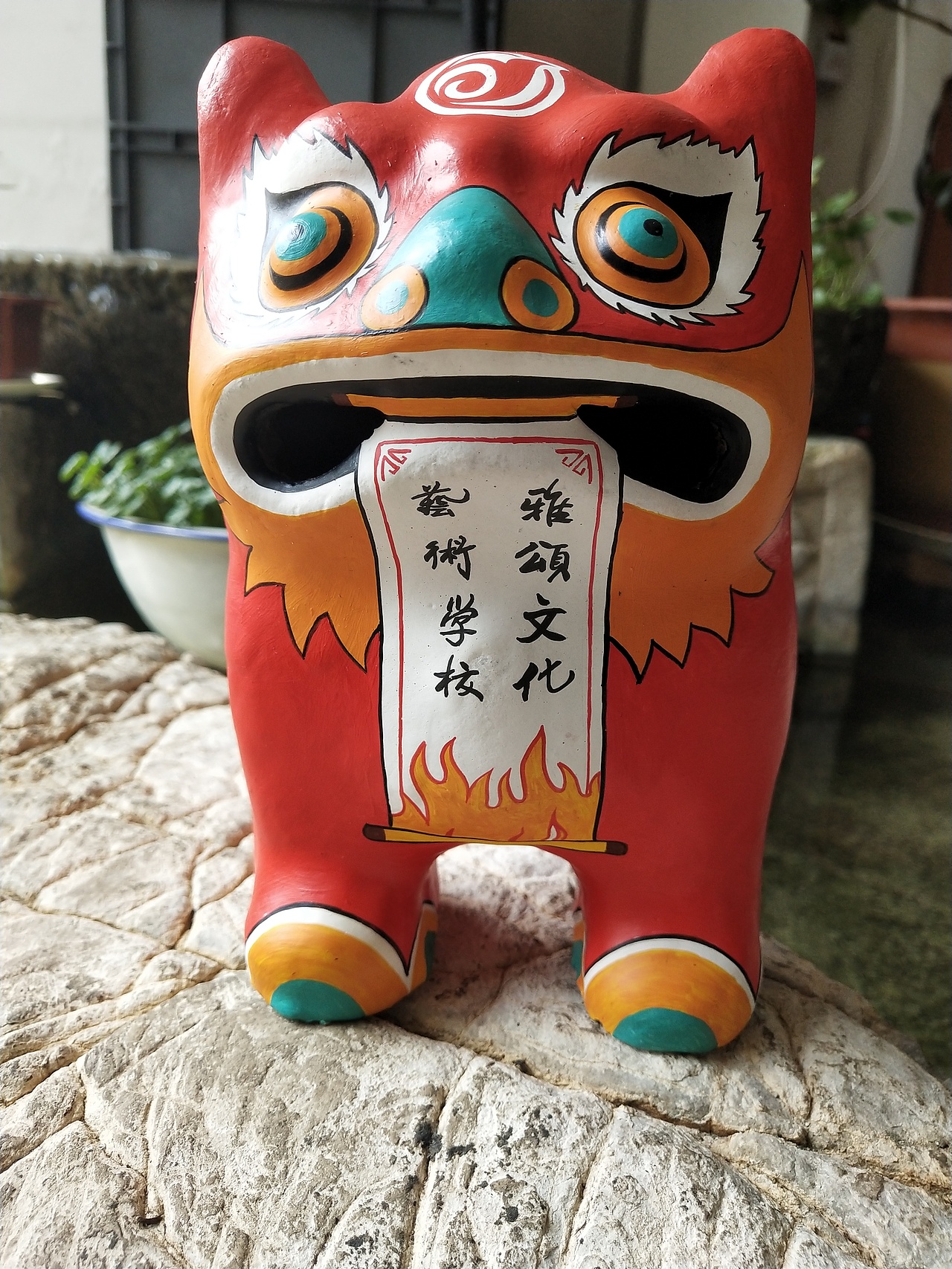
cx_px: 476
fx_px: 1100
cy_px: 634
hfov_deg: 46.8
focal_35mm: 30
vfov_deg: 60.0
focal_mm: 3.95
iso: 63
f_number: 1.8
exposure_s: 1/193
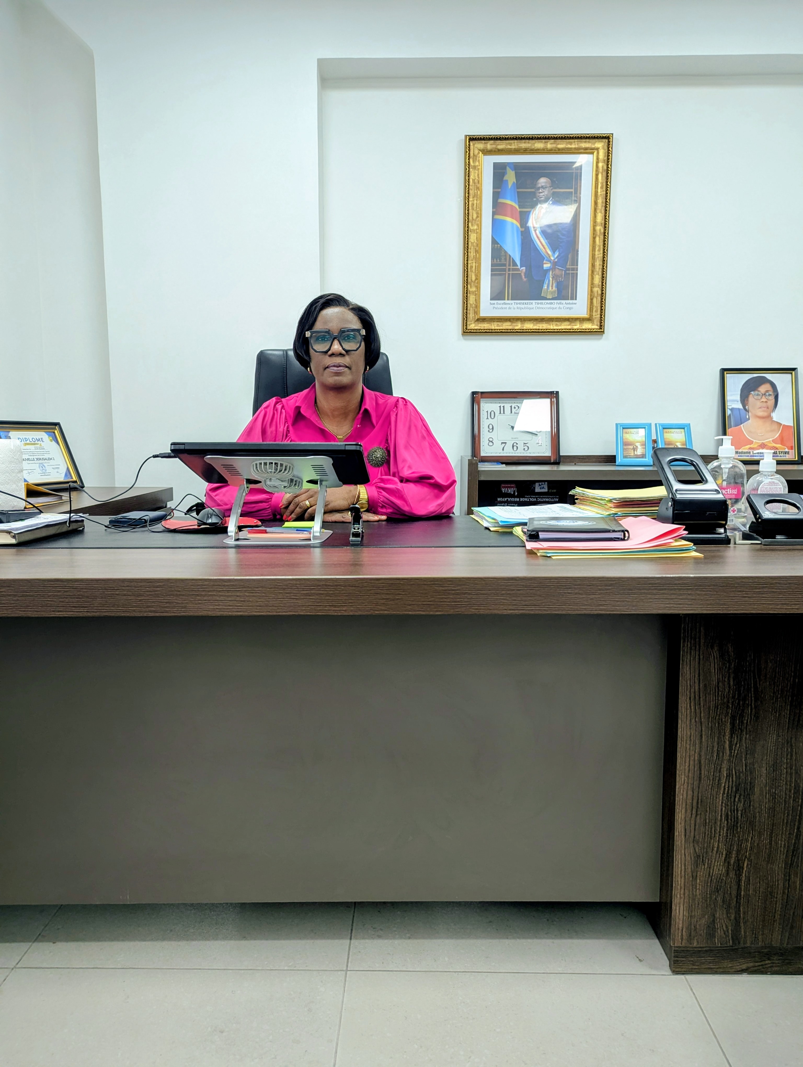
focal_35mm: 24
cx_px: 402
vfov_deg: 71.5
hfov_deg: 56.9
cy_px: 534
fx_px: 740
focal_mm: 6.81
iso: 101
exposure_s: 1/58.4
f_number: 1.85
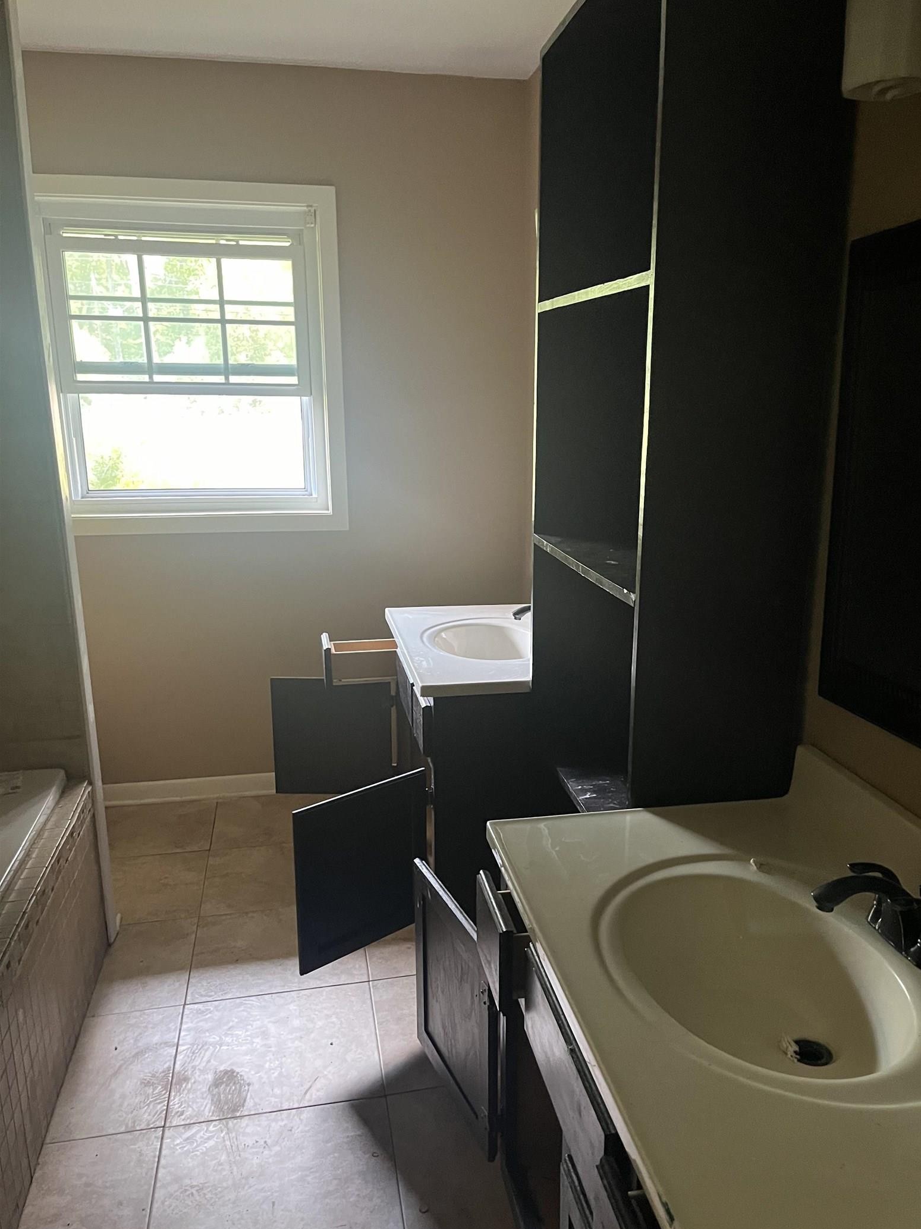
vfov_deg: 61.5
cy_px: 675
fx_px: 1029
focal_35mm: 29
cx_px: 513
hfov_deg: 48.1
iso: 500
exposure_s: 1/40
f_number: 1.6
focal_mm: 5.1
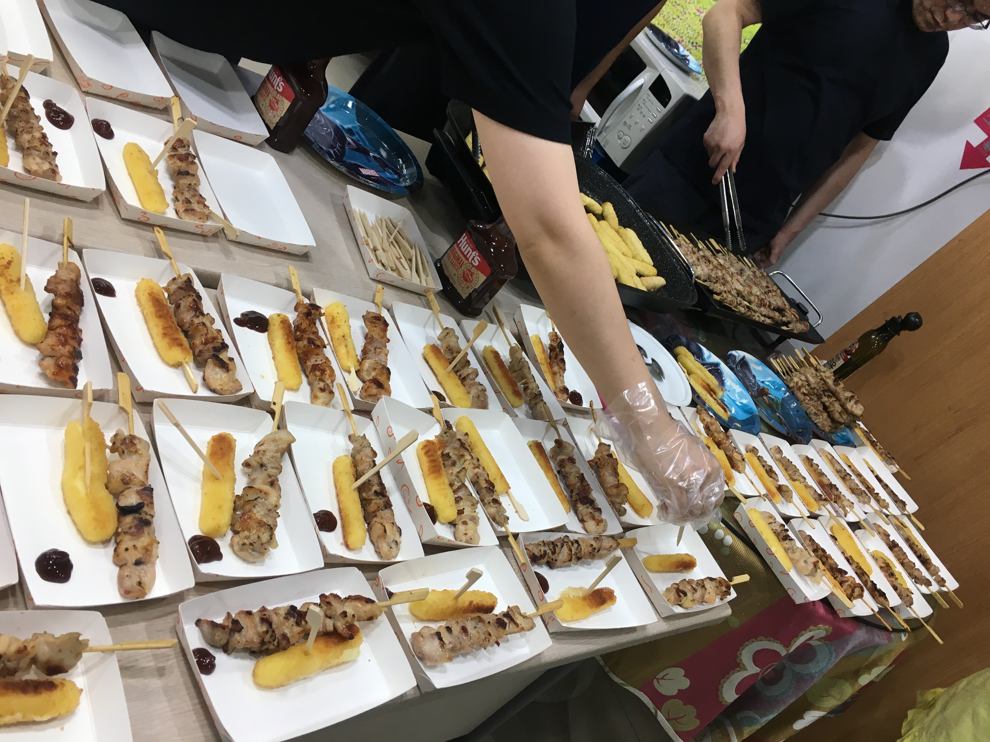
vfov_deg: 48.2
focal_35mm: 29
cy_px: 371
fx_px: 829
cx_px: 495
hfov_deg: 61.7
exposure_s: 1/30
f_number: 2.2
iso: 25
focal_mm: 4.15
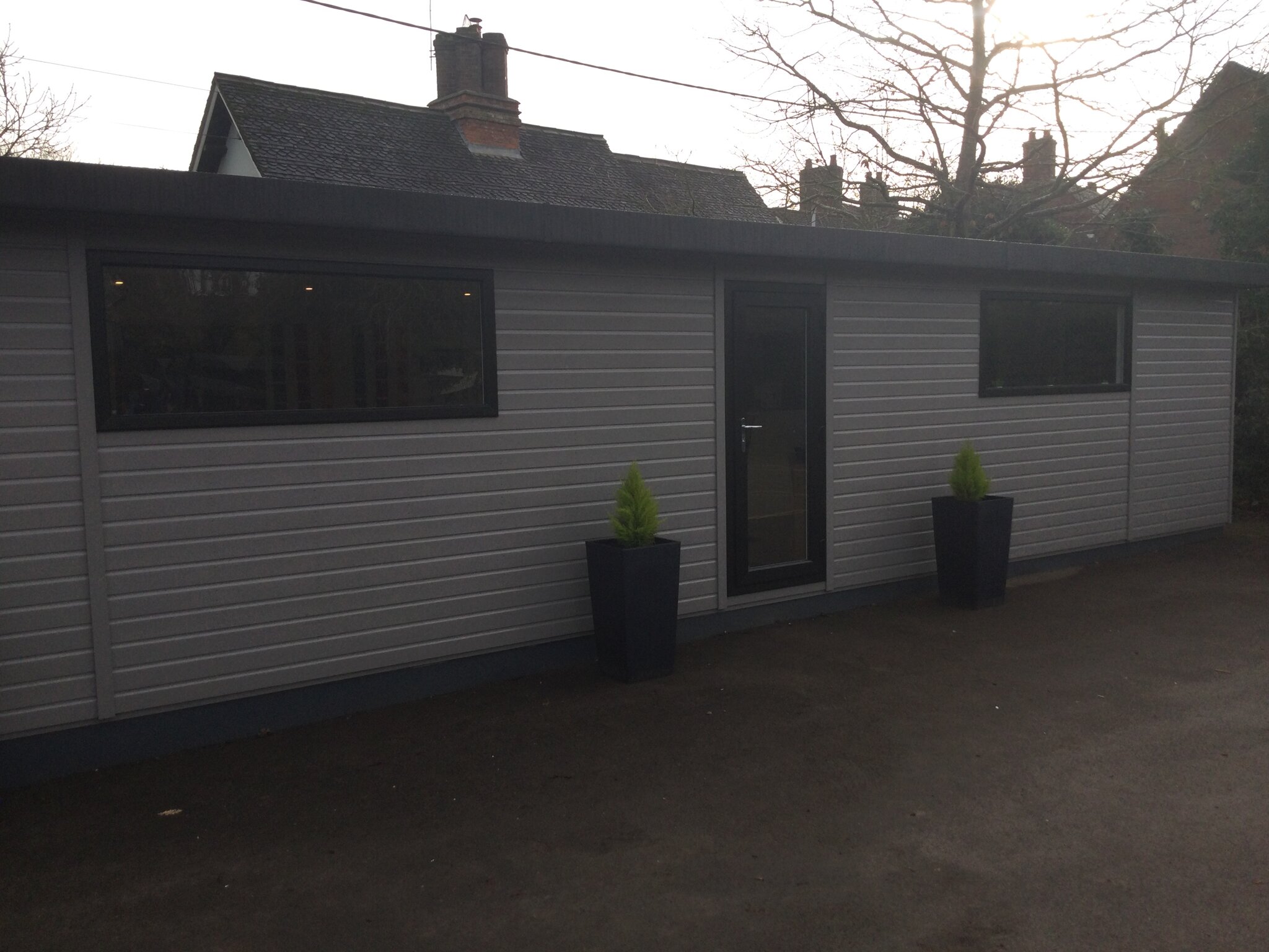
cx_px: 634
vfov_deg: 45.4
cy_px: 476
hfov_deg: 58.4
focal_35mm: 31
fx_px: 1136
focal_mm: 3.3
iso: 25
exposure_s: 1/337
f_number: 2.4
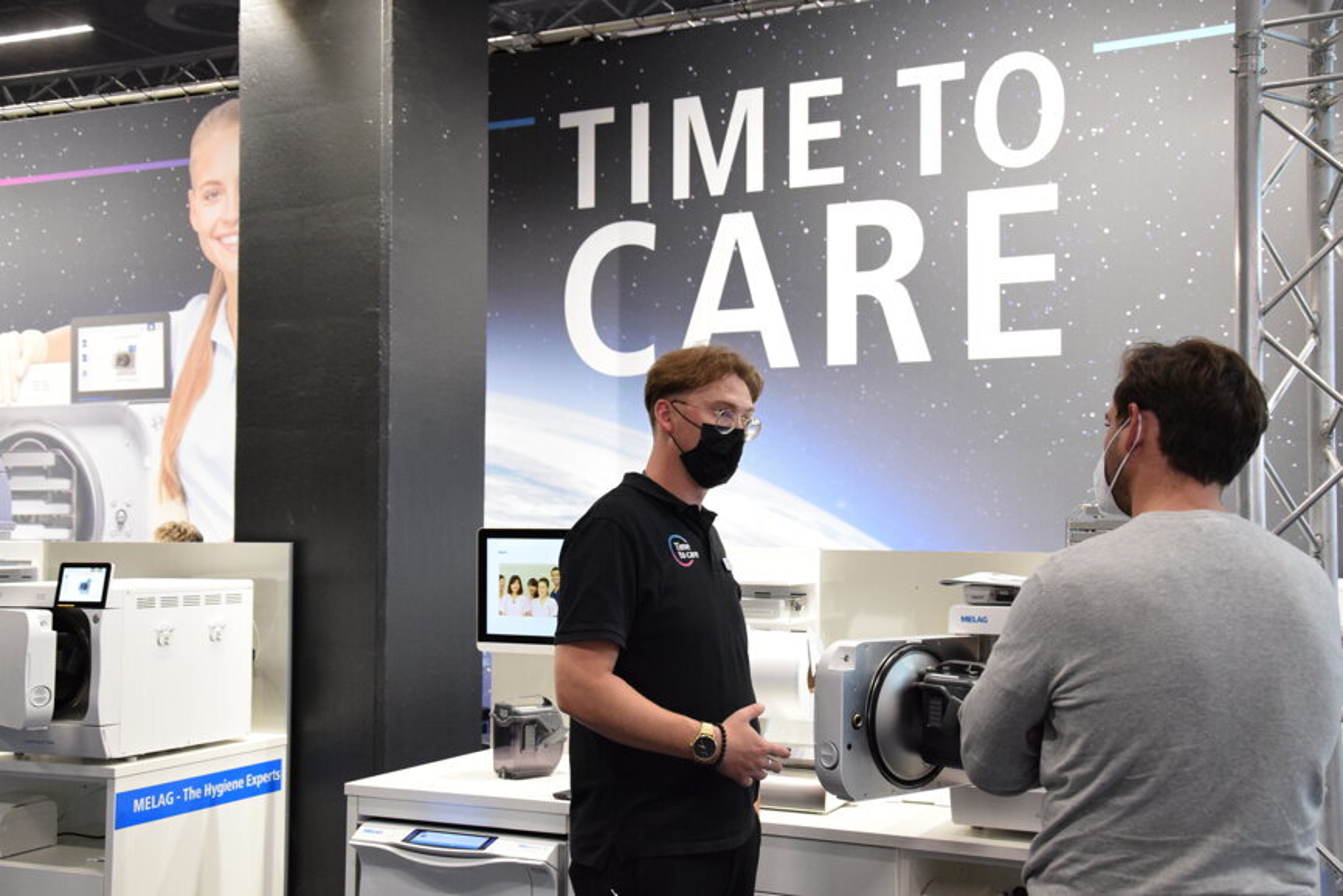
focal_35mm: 42
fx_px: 1567
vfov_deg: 31.9
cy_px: 448
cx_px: 672
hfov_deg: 46.4
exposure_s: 1/160
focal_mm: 28
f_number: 5
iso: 2500
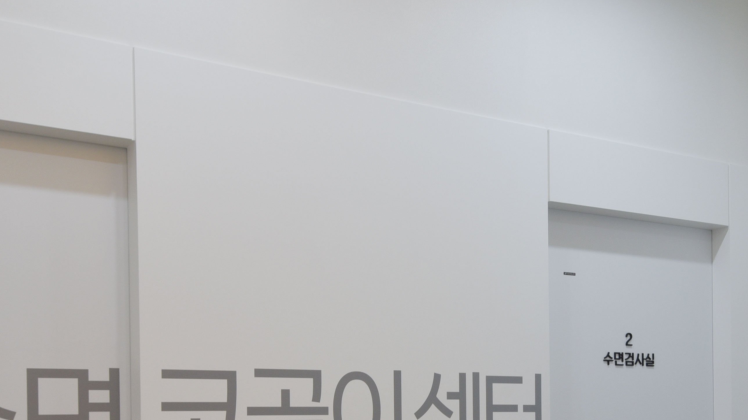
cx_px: 483
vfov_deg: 23.5
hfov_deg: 41.7
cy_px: 414
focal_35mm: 49
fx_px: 972
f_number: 13
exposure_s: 1/15
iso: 250
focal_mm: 20
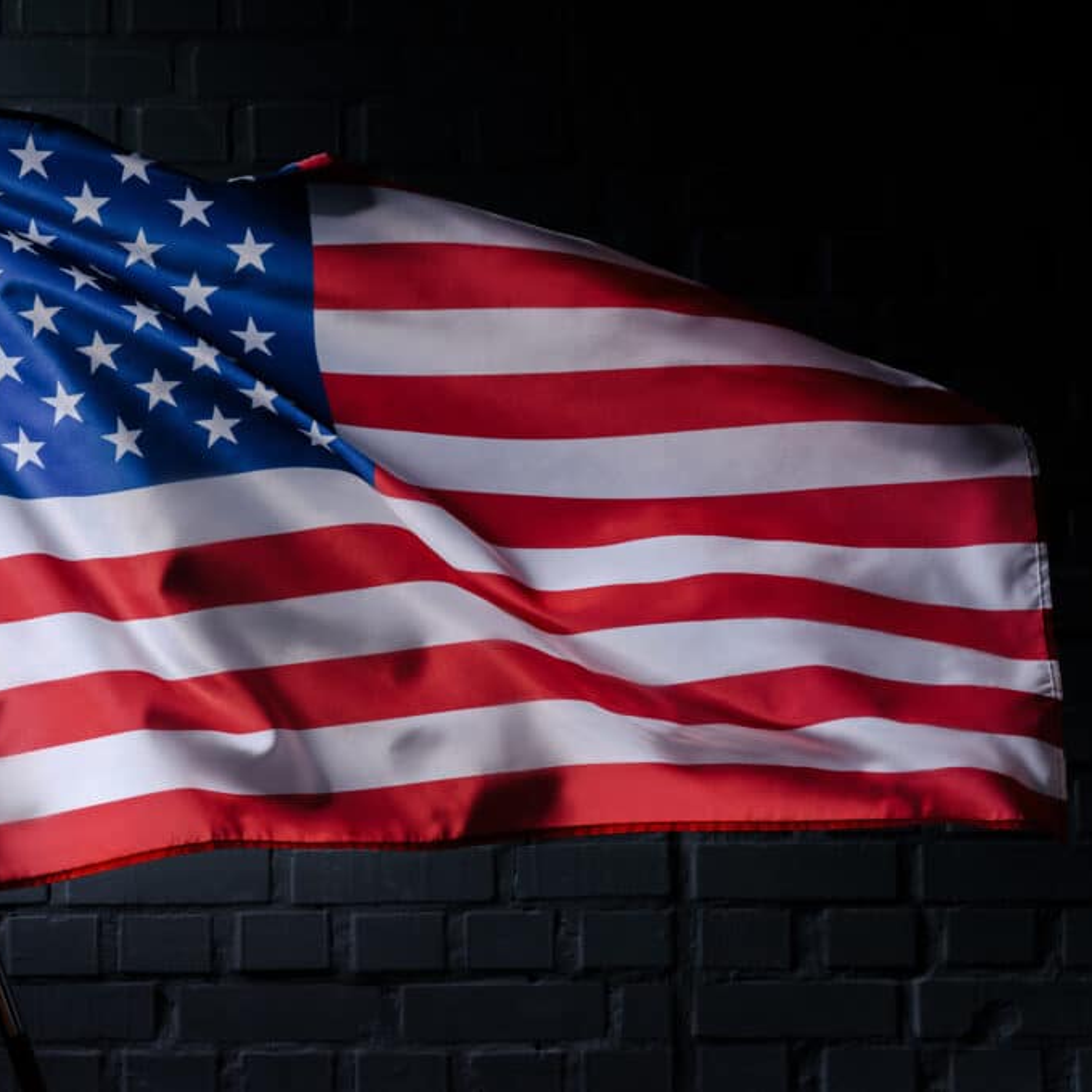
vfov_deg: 16.0
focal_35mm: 109
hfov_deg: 16.0
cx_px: 445
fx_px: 3890
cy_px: 544
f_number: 5.6
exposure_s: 1/5000
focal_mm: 85
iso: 500
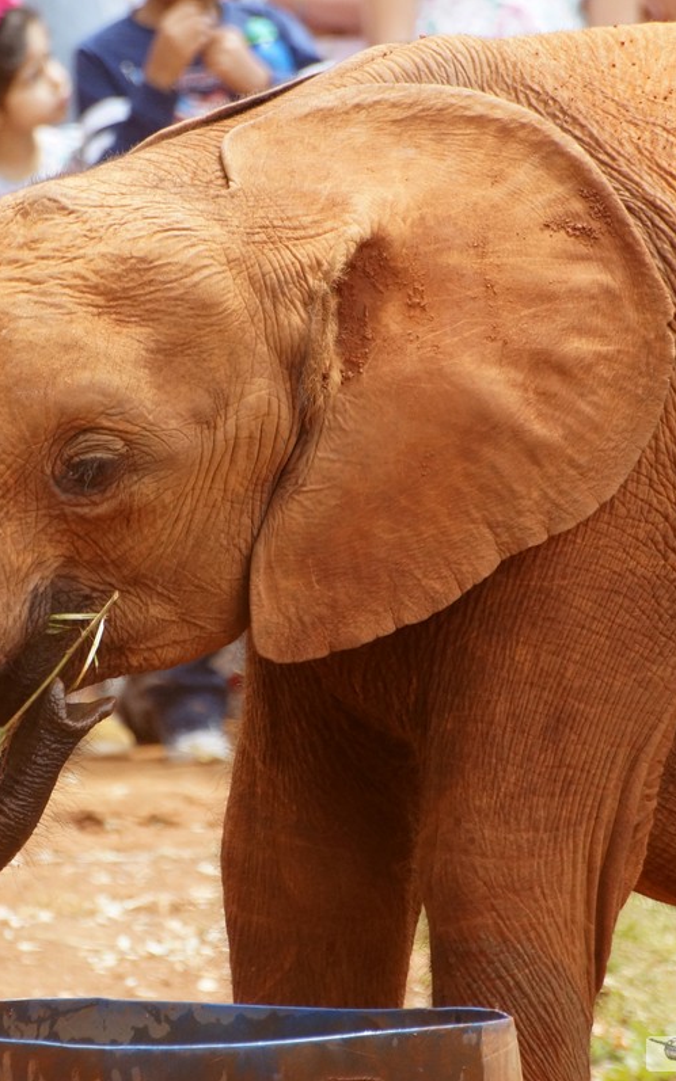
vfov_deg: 3.0
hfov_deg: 1.9
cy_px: 540
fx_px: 20402
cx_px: 247
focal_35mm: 692
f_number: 8
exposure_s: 1/500
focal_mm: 300
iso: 800
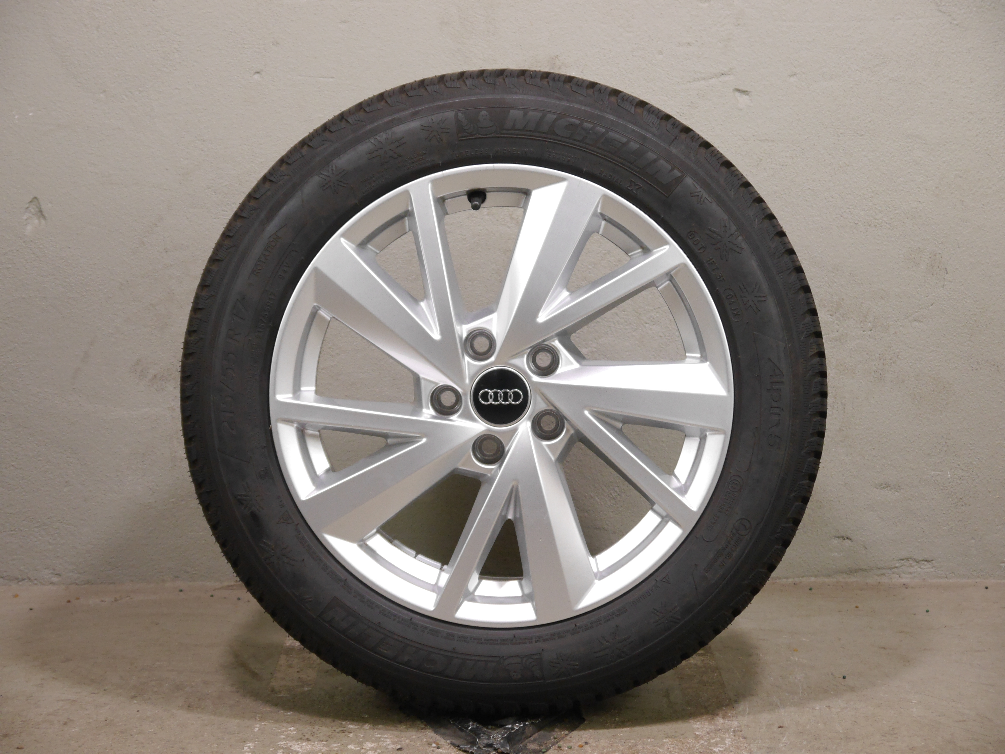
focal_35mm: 72
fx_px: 2090
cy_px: 377
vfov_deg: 20.4
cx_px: 502
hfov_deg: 27.0
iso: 800
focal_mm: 36
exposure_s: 1/40
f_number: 5.3
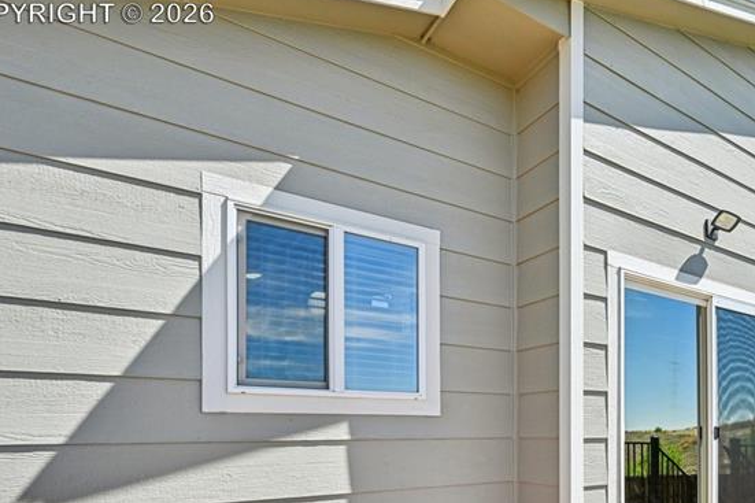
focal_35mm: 26
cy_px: 415
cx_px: 647
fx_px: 545
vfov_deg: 46.4
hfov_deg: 61.1
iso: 64
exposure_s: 1/100
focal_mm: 14
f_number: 11
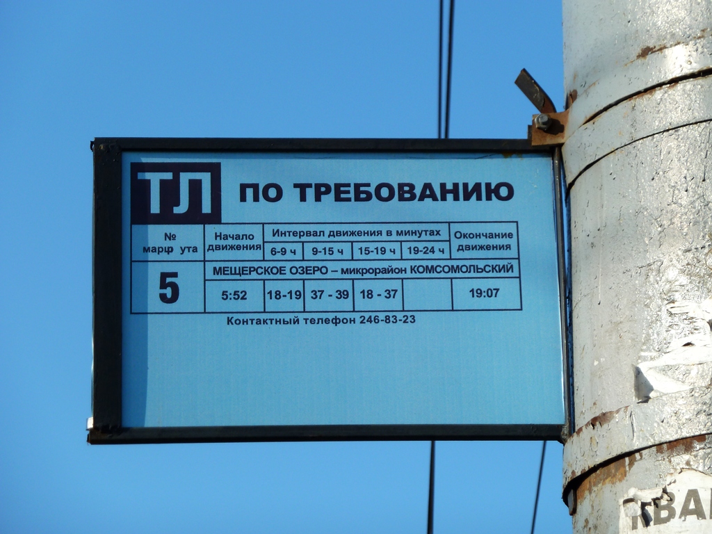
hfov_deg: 12.5
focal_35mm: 158
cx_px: 356
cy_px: 267
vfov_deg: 9.4
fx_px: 3250
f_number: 4.5
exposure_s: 1/320
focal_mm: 25.9
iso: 80
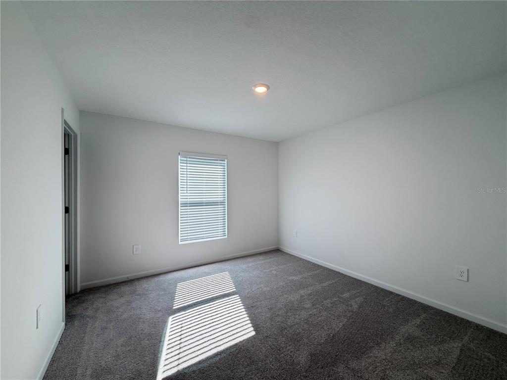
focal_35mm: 14
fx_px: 205
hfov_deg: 102.1
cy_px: 190
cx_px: 254
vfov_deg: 85.7
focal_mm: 2.22
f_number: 2.2
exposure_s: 1/120
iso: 100
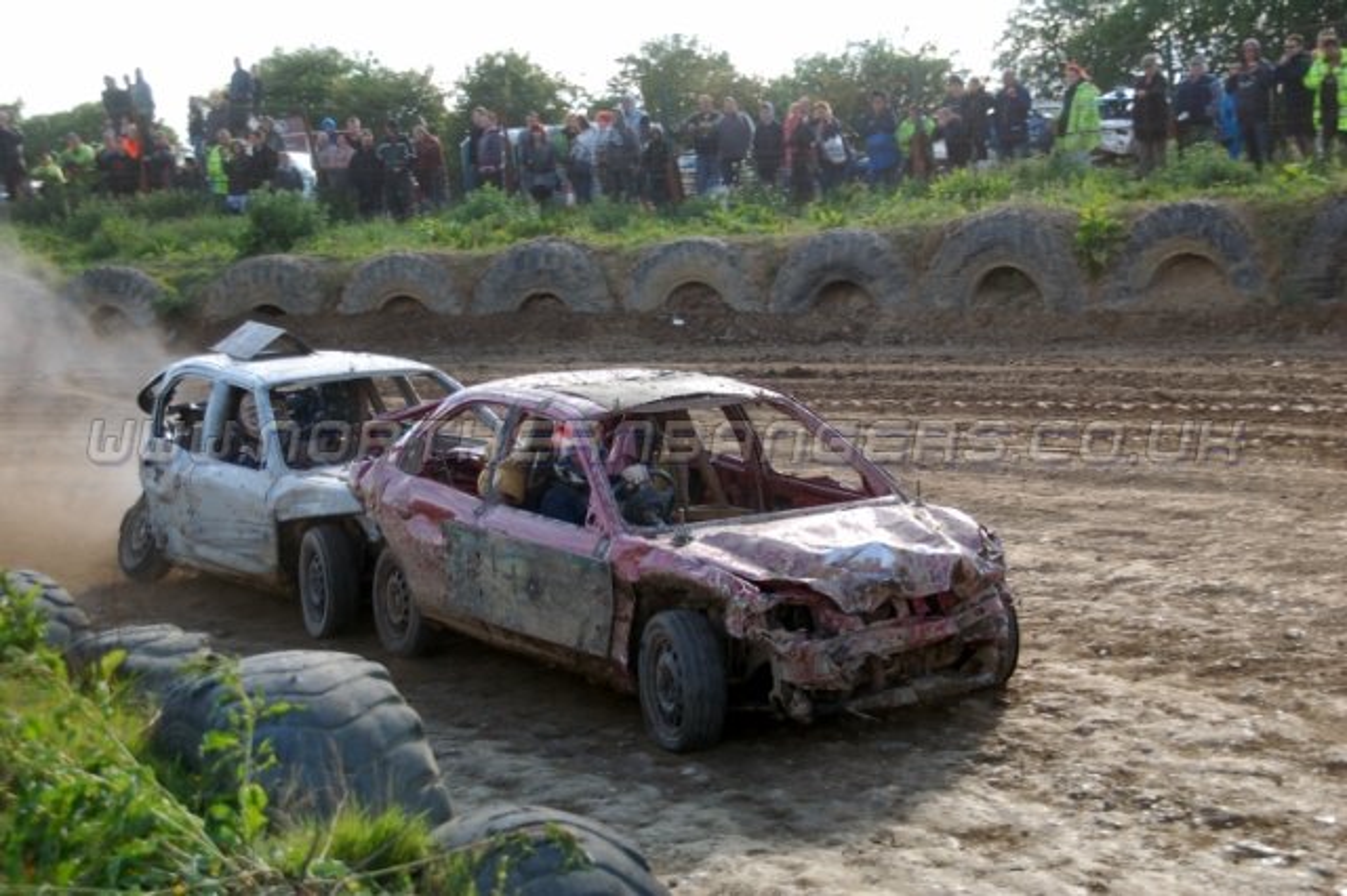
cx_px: 674
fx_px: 2580
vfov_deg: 19.7
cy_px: 448
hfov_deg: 29.3
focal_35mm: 69
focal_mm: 46
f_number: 5
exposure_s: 1/500
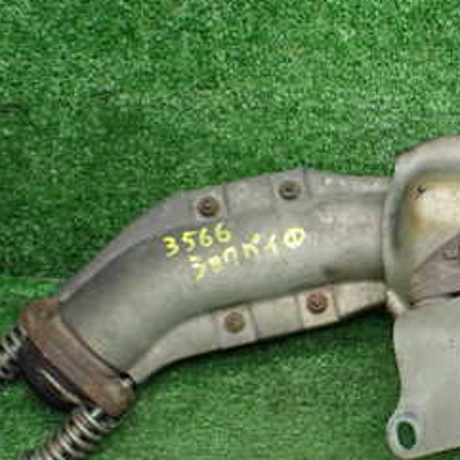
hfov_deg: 24.7
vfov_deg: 26.0
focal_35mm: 66
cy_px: 279
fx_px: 992
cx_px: 479
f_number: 2.3
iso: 640
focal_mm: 5.4
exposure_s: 1/125
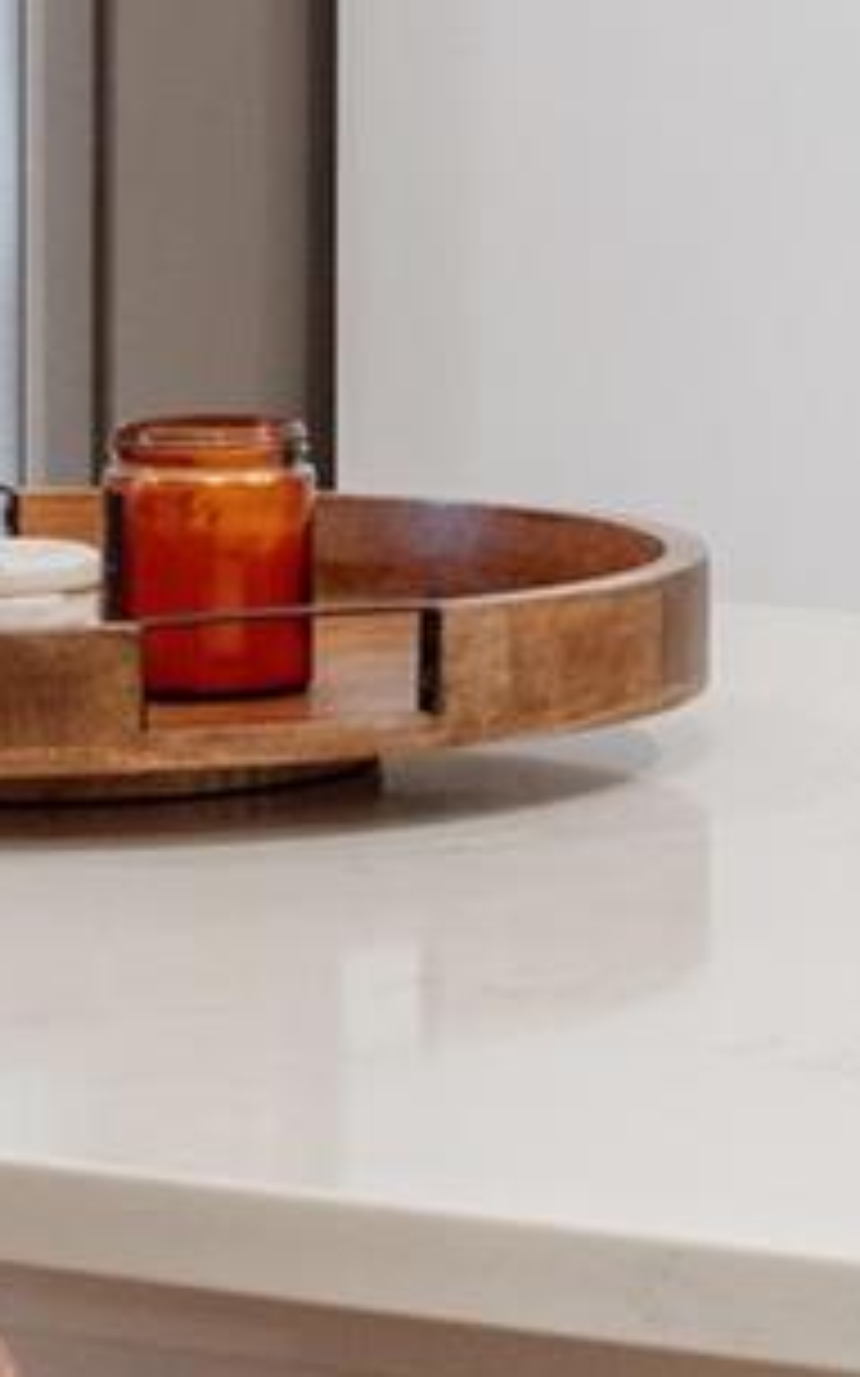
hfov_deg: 5.9
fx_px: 8311
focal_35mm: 221
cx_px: 1274
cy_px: -394
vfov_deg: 9.3
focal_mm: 32.5
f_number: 9
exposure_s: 1/1.67
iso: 640
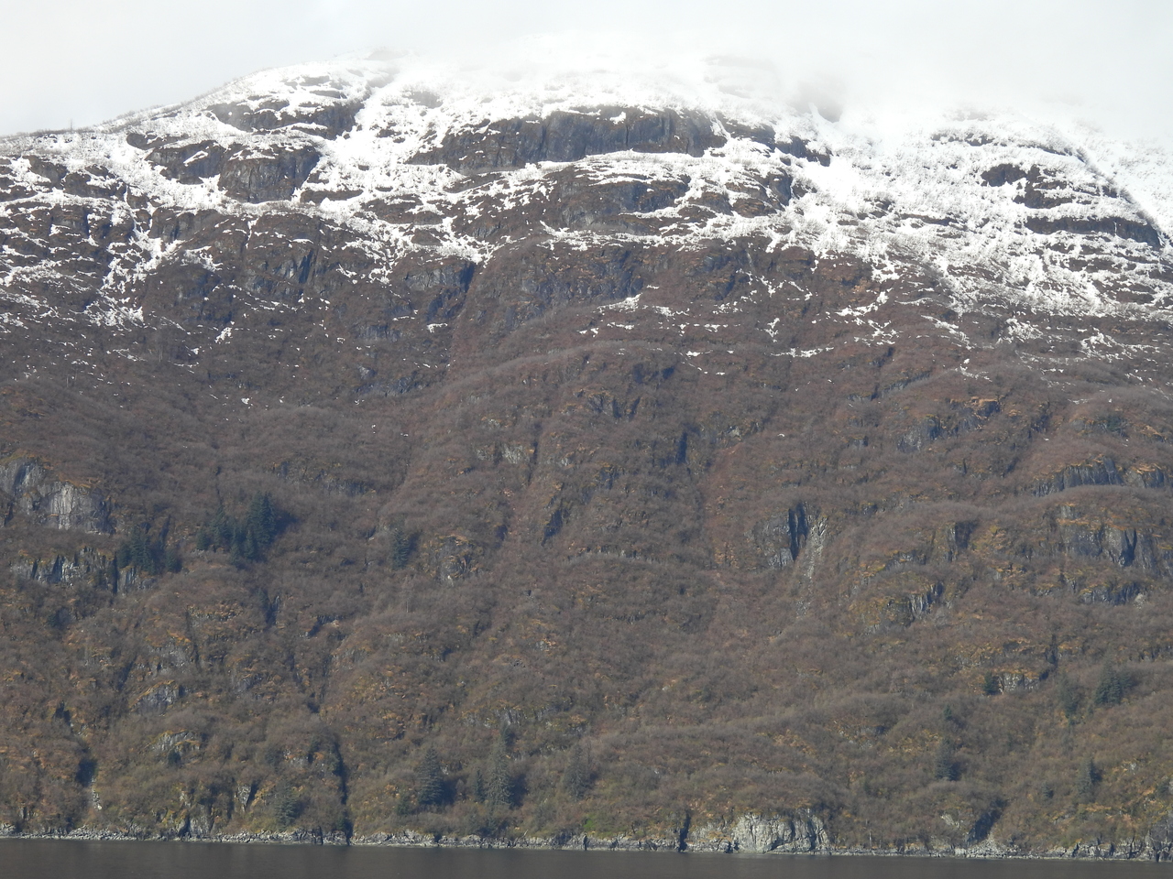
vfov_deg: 8.0
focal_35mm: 185
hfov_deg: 10.7
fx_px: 6269
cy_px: 440
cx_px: 586
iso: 100
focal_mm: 33
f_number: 4.5
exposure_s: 1/500
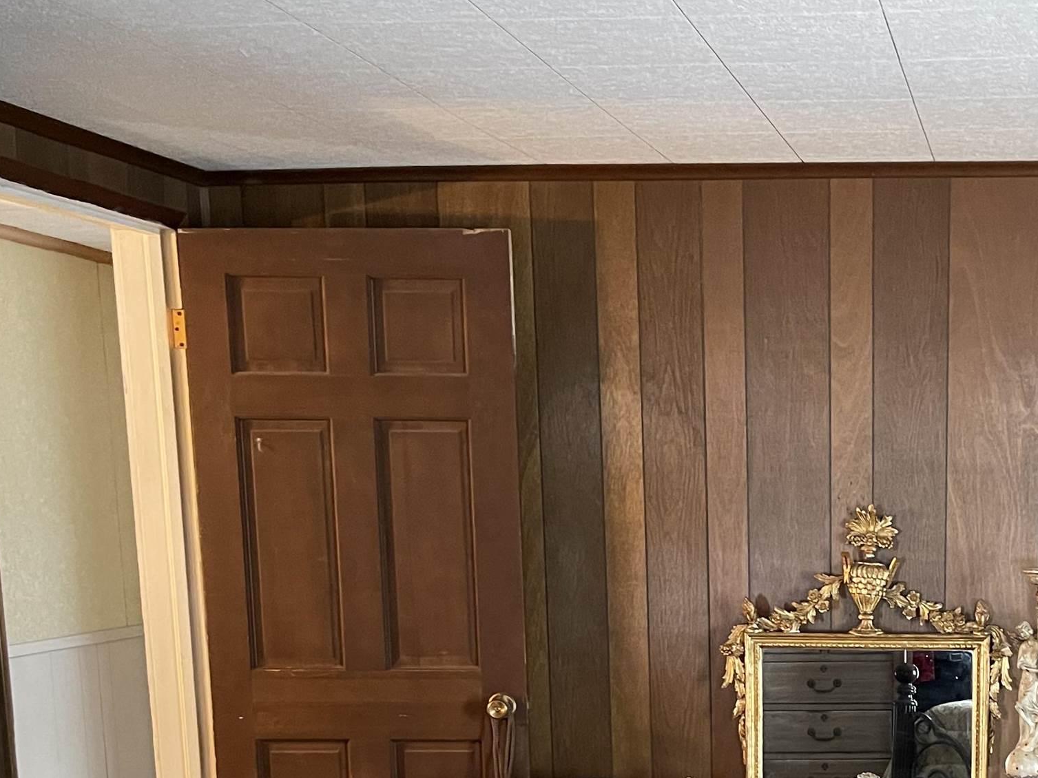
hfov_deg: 35.0
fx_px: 1589
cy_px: 758
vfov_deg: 26.2
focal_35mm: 53
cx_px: 842
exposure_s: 1/30
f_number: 1.6
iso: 500
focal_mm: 5.1
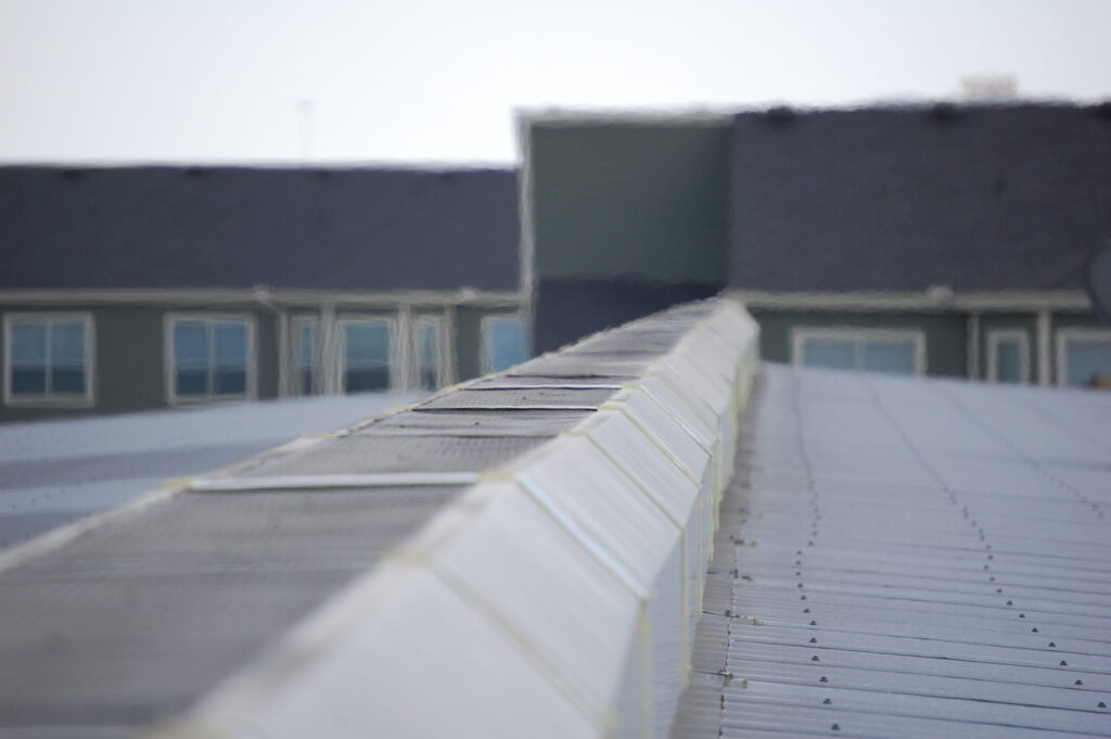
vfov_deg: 4.6
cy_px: 370
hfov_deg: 6.9
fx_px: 9251
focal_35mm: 300
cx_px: 556
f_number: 5.6
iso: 400
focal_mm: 200
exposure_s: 1/640
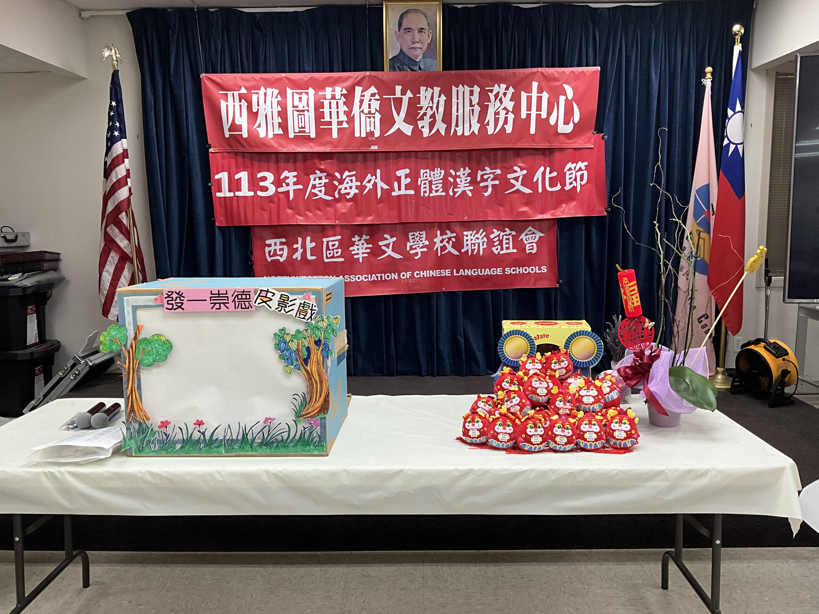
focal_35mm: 29
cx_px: 410
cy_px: 307
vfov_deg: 48.2
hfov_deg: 61.7
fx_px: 686
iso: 100
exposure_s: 1/60
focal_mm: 3
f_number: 1.8
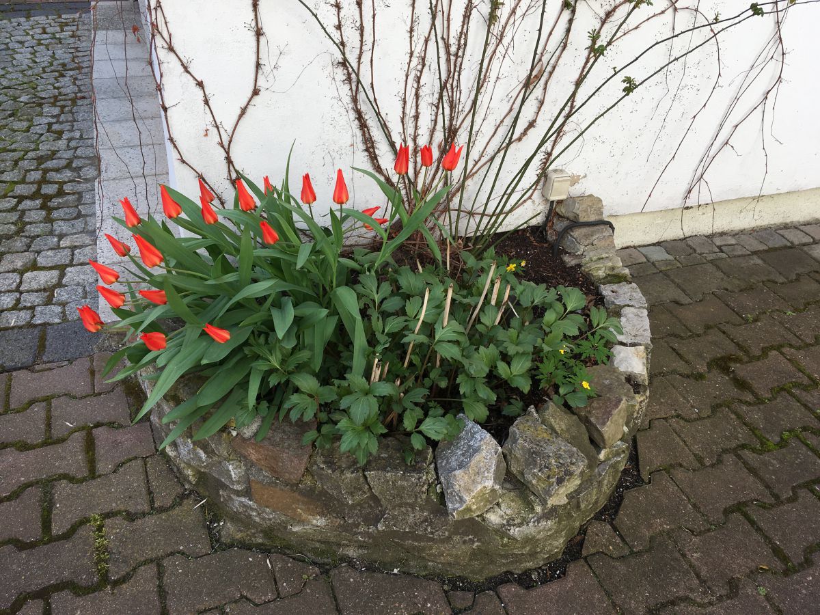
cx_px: 410
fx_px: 687
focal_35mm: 29
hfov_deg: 61.7
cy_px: 308
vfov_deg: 48.2
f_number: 2.2
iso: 25
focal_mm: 4.15
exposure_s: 1/382
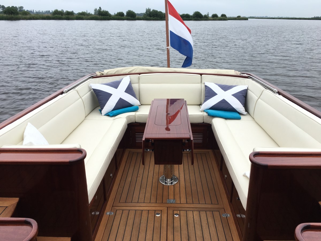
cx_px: 160
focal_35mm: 29
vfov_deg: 48.2
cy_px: 120
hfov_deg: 61.7
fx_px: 269
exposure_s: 1/565
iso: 25
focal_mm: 4.15
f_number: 2.2
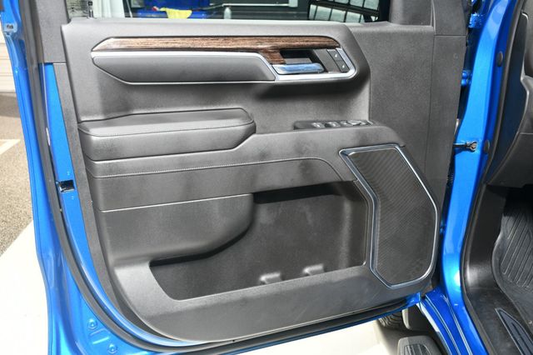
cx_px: 266
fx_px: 533
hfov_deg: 53.2
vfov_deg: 36.8
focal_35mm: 36
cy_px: 178
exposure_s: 1/160
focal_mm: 24
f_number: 5
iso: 100
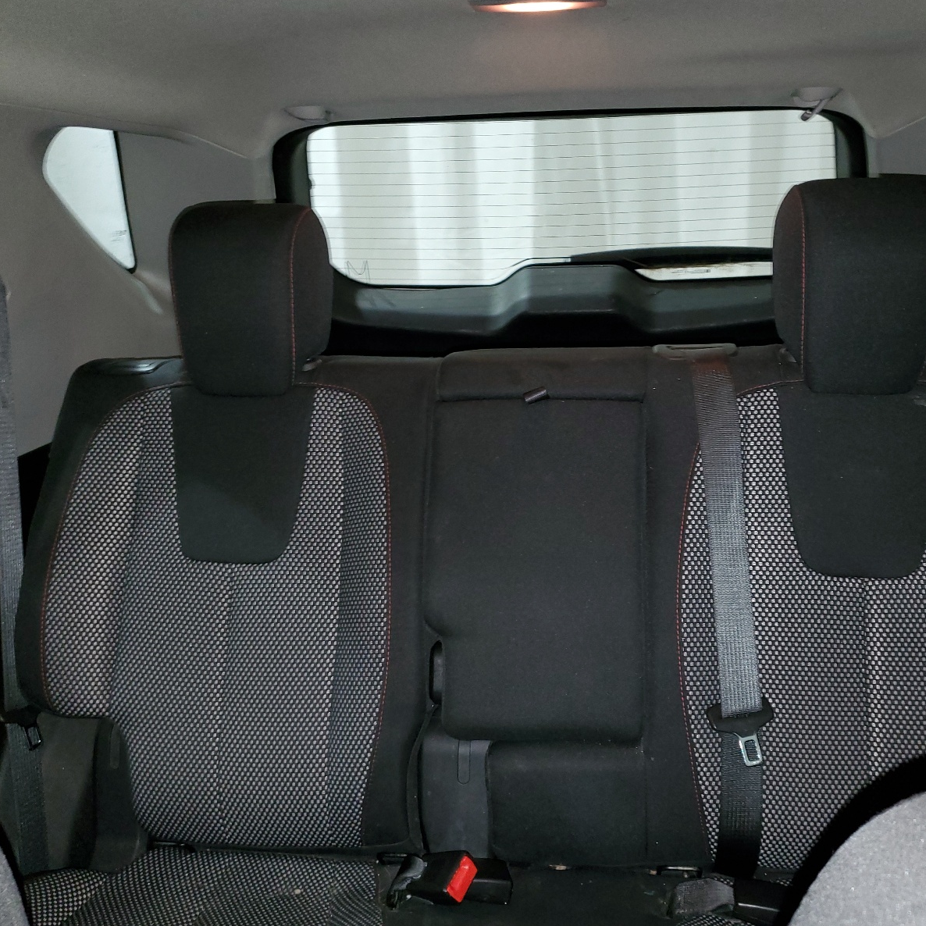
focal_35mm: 31
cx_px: 536
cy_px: 458
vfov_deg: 52.5
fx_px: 938
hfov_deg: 52.3
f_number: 1.5
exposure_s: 1/20
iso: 134
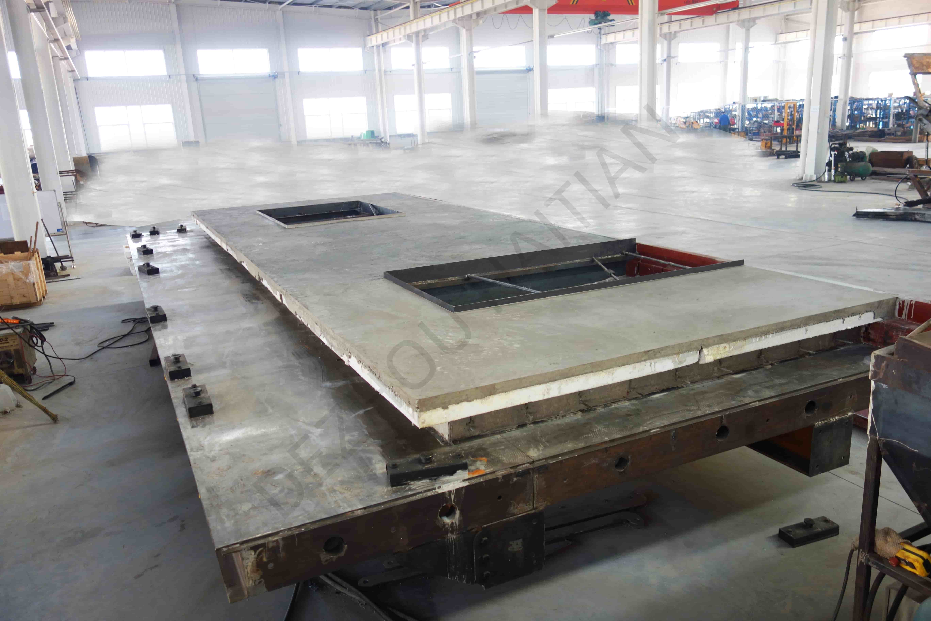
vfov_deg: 46.4
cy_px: 310
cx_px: 466
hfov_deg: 65.5
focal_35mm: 28
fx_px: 724
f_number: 1.8
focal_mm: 10.4
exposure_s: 1/60
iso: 125
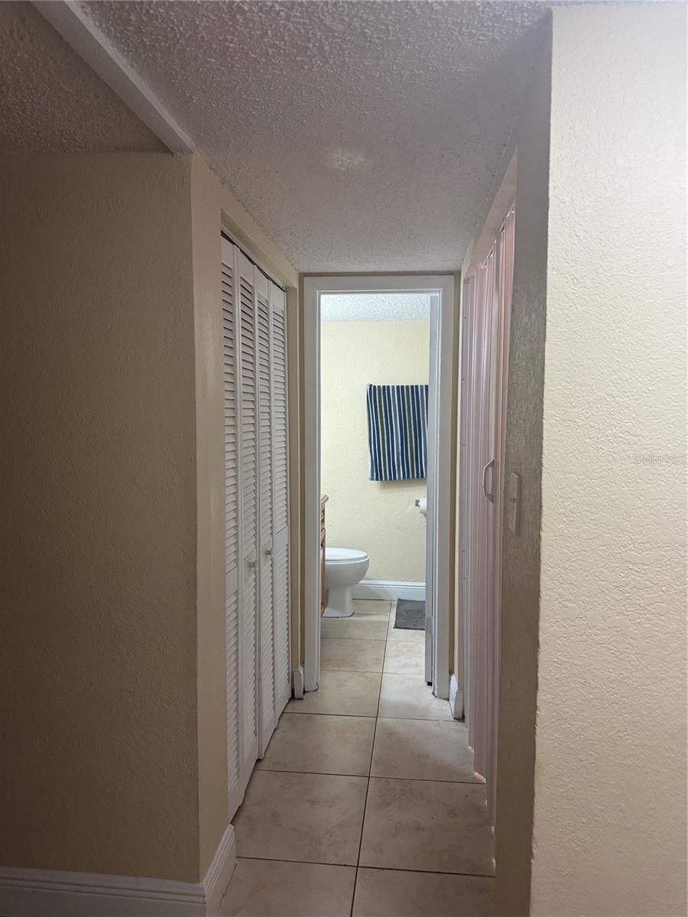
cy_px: 458
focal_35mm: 24
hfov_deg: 56.8
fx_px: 636
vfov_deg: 71.6
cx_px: 344
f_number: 1.78
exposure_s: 1/60
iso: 250
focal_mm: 6.76
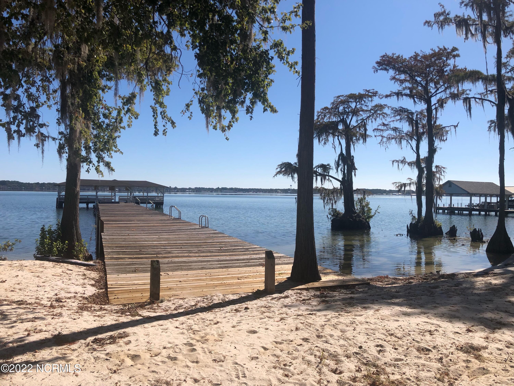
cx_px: 257
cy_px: 193
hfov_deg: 63.4
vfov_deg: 49.7
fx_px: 416
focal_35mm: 28
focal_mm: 4
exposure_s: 1/3436
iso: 25
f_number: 1.8
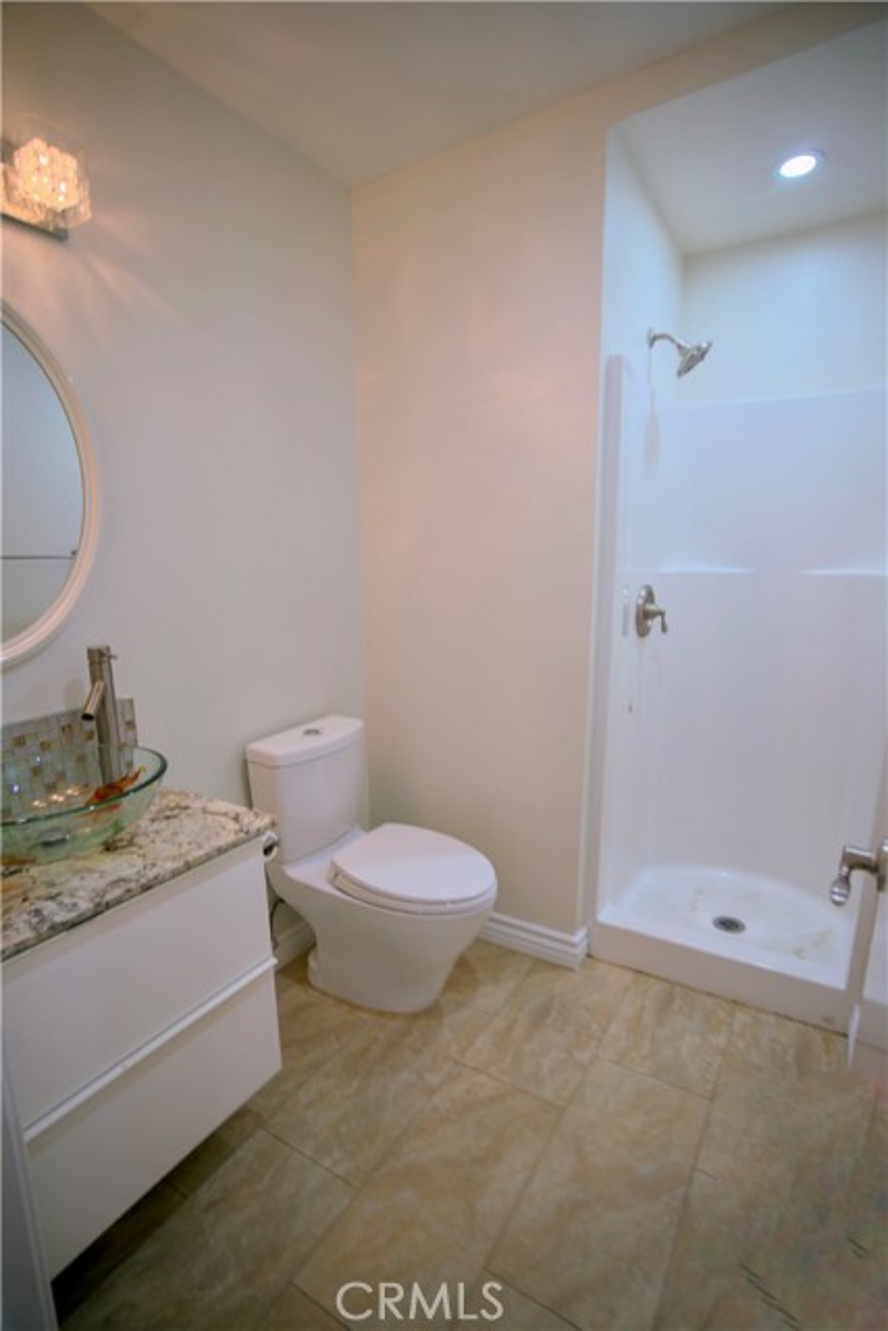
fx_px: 629
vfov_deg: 93.3
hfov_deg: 70.5
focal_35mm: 17
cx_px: 444
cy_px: 666
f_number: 2.8
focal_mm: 17
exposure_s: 1/40
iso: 125
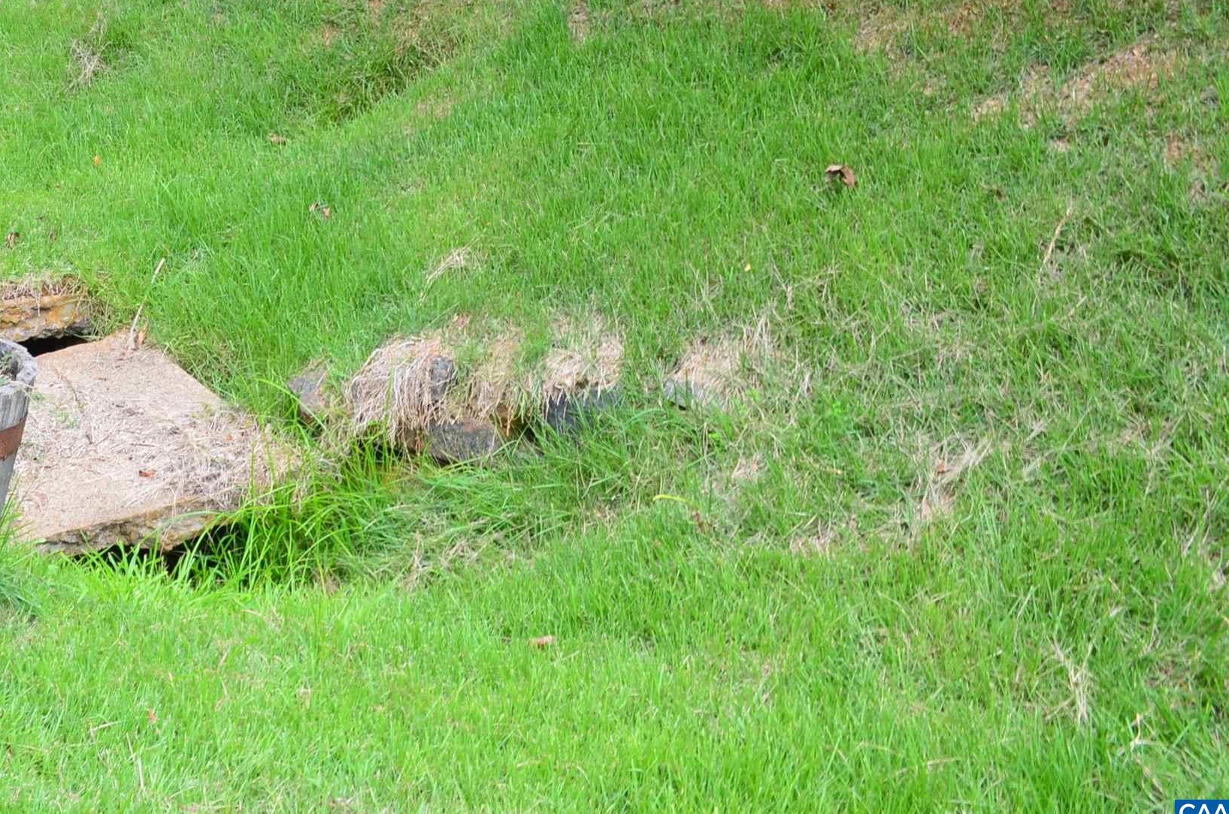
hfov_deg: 30.9
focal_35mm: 62
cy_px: 75
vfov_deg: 21.3
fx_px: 2112
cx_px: 103
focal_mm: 22
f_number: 9
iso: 400
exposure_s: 1/40
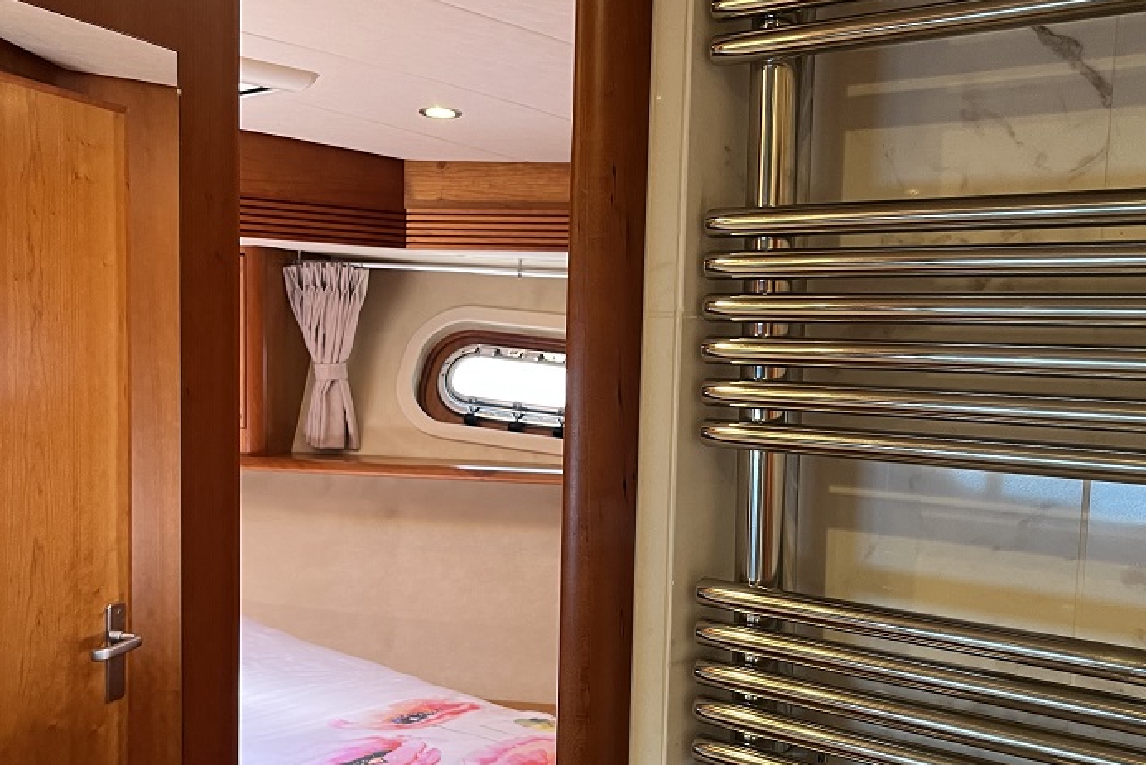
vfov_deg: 33.3
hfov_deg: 48.4
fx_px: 1274
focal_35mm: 40
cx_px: 590
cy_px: 454
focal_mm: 5.1
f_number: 1.6
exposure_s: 1/72
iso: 125
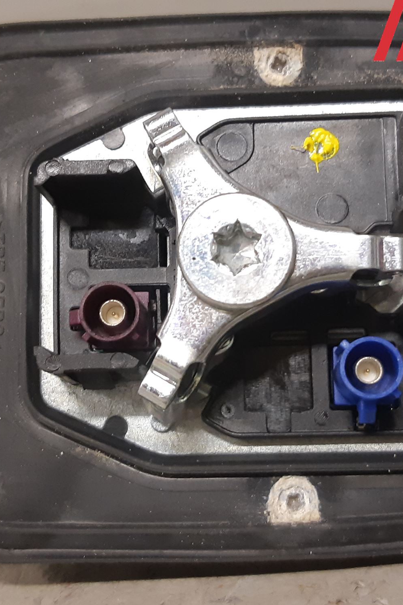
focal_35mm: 37
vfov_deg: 51.9
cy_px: 303
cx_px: 208
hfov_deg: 35.9
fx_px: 621
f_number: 1.7
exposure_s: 1/50
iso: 160
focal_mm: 3.93
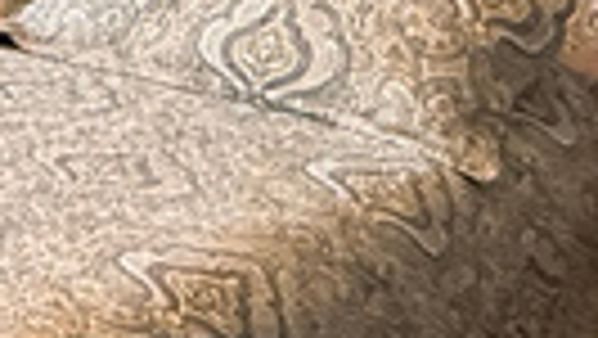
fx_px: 1856
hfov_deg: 16.5
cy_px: -149
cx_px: -333
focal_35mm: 117
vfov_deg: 10.1
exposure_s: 1/120
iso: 640
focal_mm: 2.22
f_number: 2.2
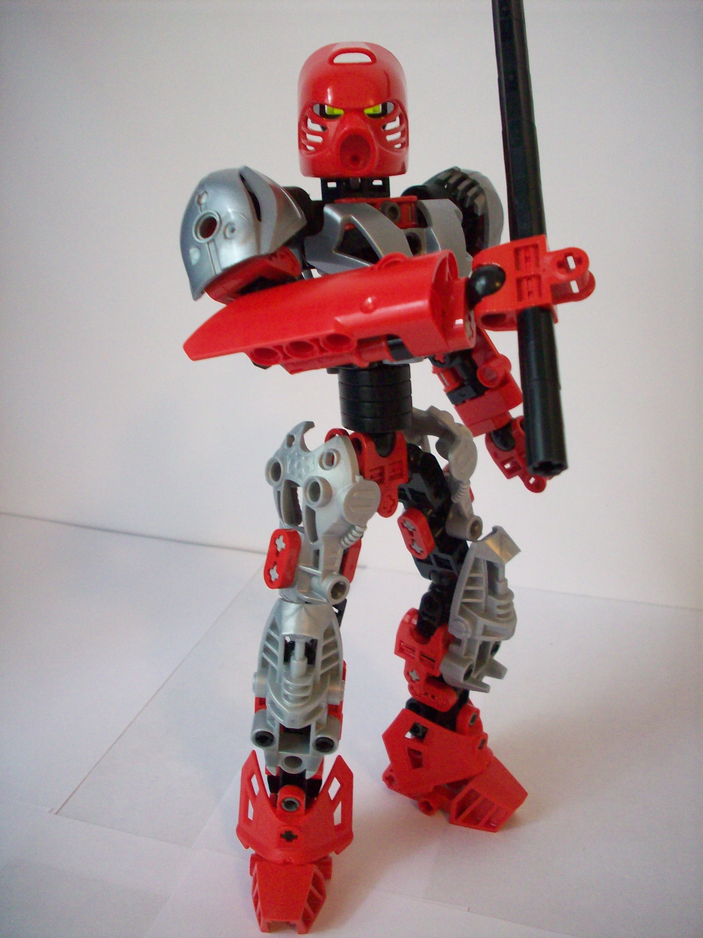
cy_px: 469
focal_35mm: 37
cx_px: 352
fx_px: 1002
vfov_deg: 50.1
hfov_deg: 38.7
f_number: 2.8
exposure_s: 1/10.8
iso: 160
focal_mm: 6.2
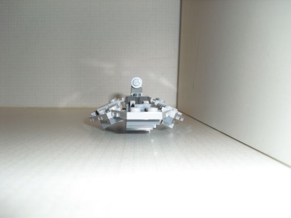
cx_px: 146
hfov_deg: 51.4
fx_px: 303
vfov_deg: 39.7
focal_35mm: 36
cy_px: 109
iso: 64
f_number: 3.1
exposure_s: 1/60
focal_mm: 6.3
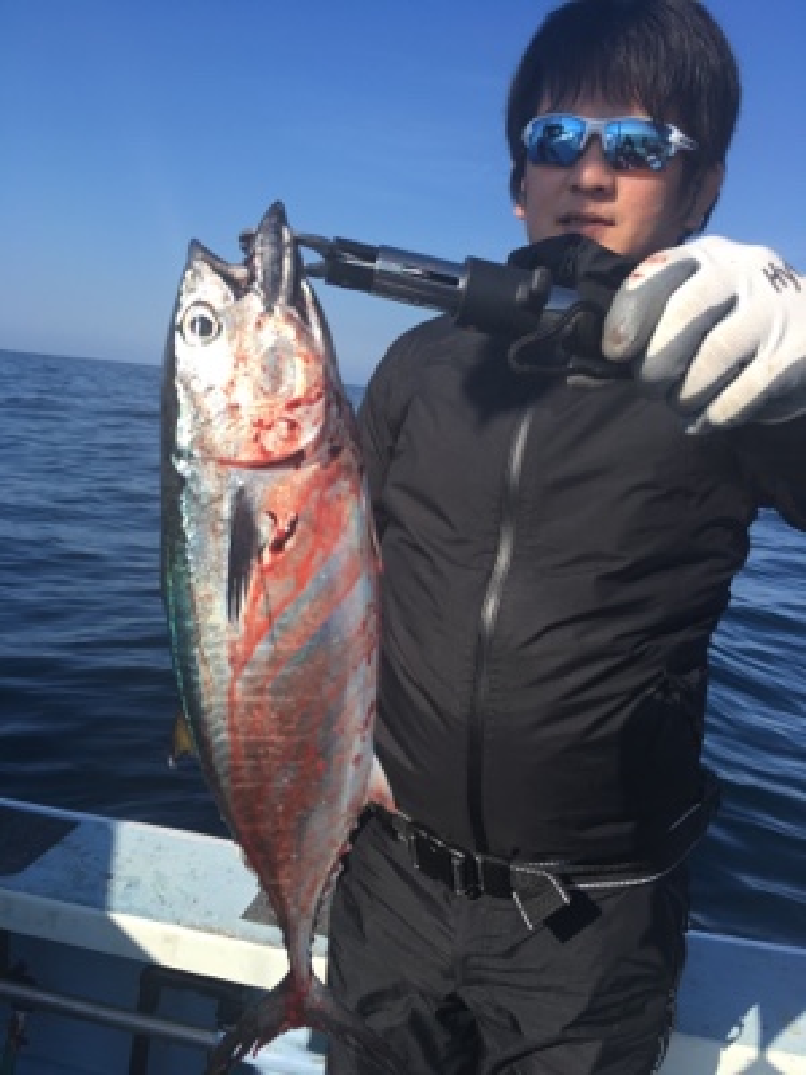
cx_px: 403
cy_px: 538
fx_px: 900
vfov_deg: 61.7
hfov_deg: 48.2
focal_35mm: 29
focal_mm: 4.15
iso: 25
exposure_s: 1/1183
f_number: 2.2
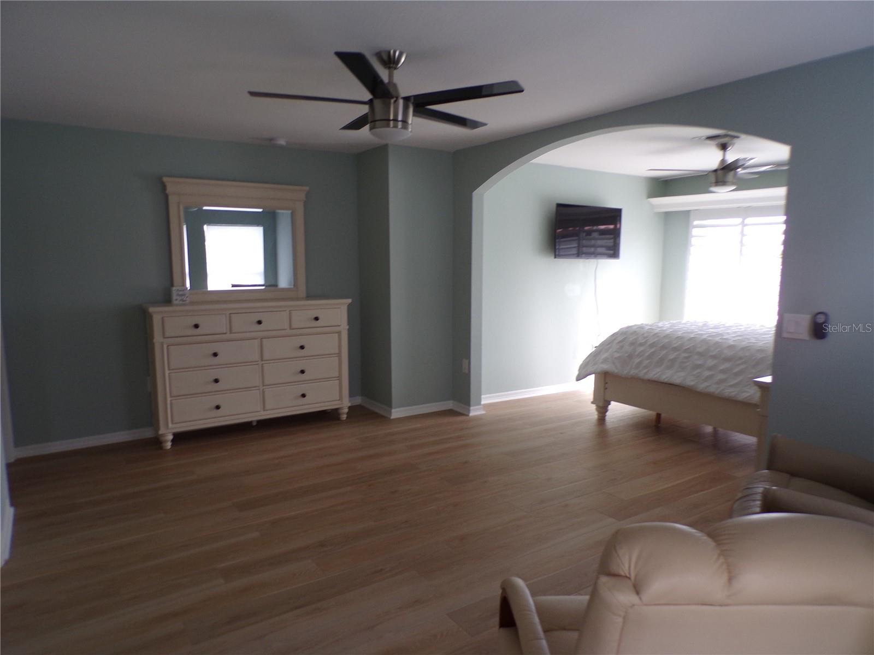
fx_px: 606
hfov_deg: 71.6
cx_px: 437
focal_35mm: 24
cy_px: 328
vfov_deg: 56.8
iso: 80
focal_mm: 4.3
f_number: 3
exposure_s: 1/42
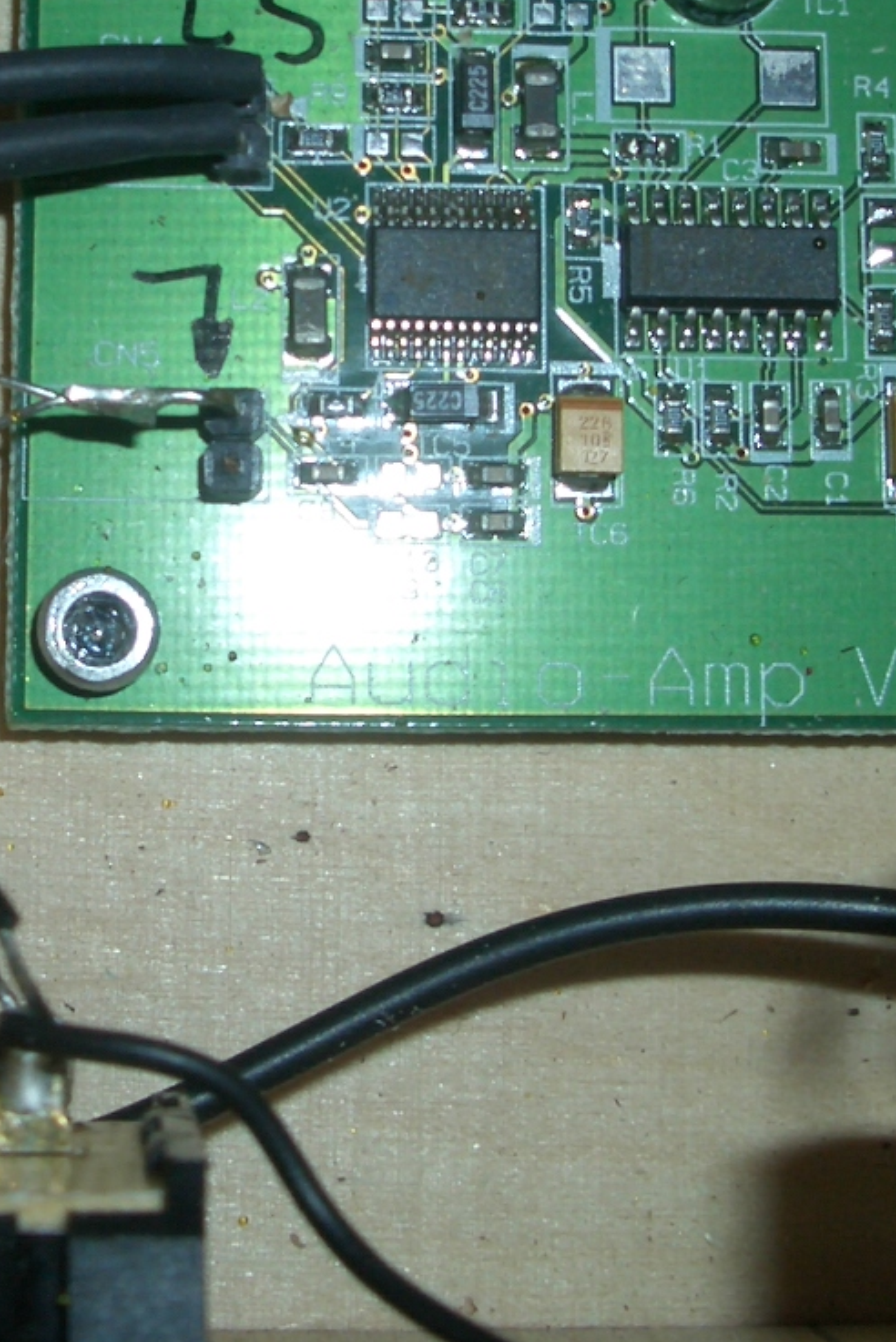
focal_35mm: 79
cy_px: 330
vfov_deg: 25.3
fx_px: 2946
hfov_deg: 17.2
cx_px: 246
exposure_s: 1/60
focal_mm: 5.8
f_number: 4.3
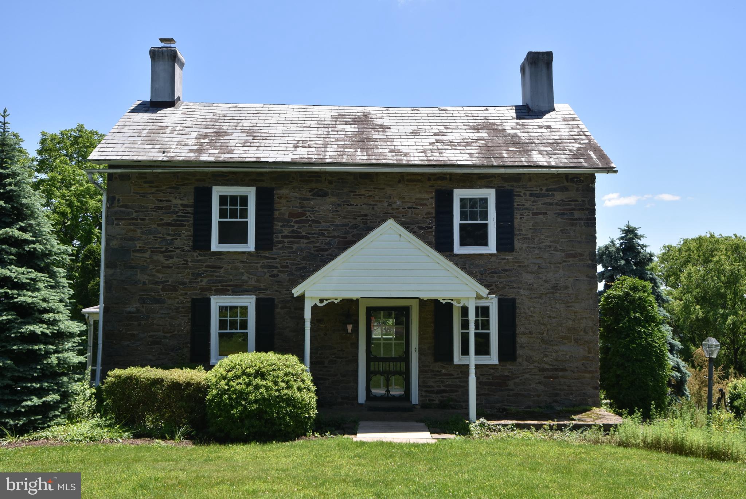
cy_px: 250
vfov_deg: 36.9
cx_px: 373
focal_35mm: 36
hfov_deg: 53.1
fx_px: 747
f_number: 8
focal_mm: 24
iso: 280
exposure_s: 1/500
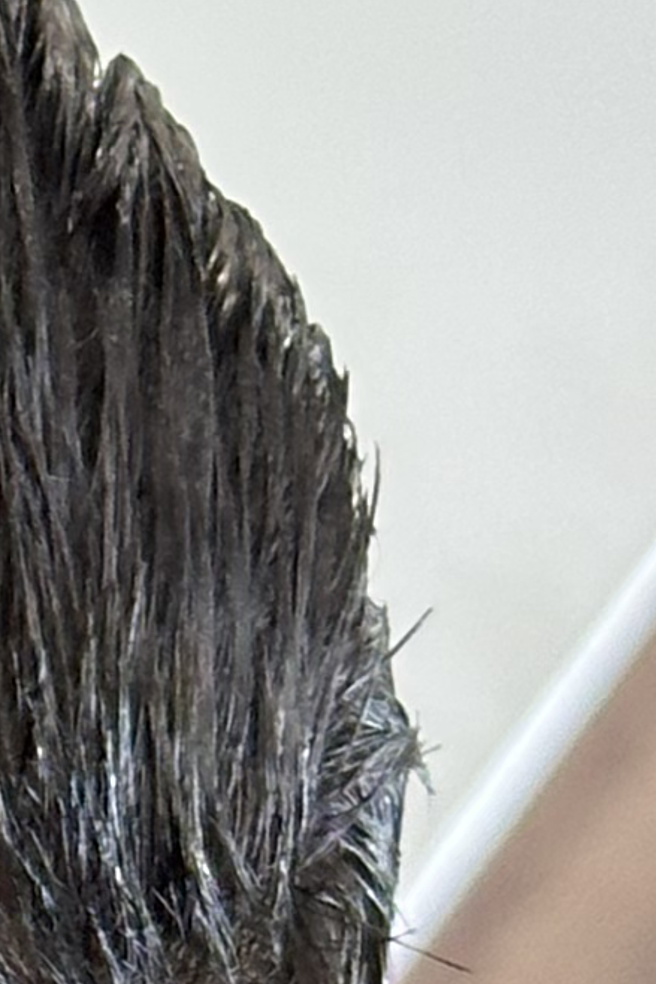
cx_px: -886
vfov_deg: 6.7
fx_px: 8359
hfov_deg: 4.4
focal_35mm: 306
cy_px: 866
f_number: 1.78
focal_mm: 6.86
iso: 80
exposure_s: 1/70
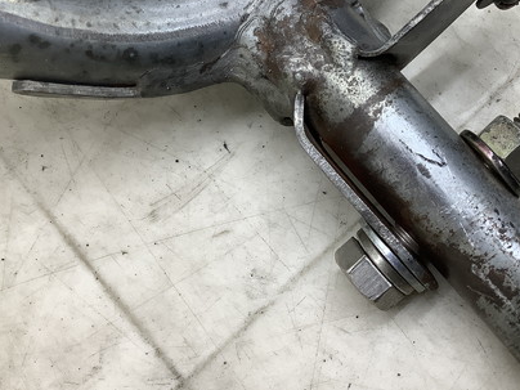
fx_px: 691
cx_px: 342
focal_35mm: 46
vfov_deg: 31.2
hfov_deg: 40.8
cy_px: 122
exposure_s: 1/60
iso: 64
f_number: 2.4
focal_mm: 3.3
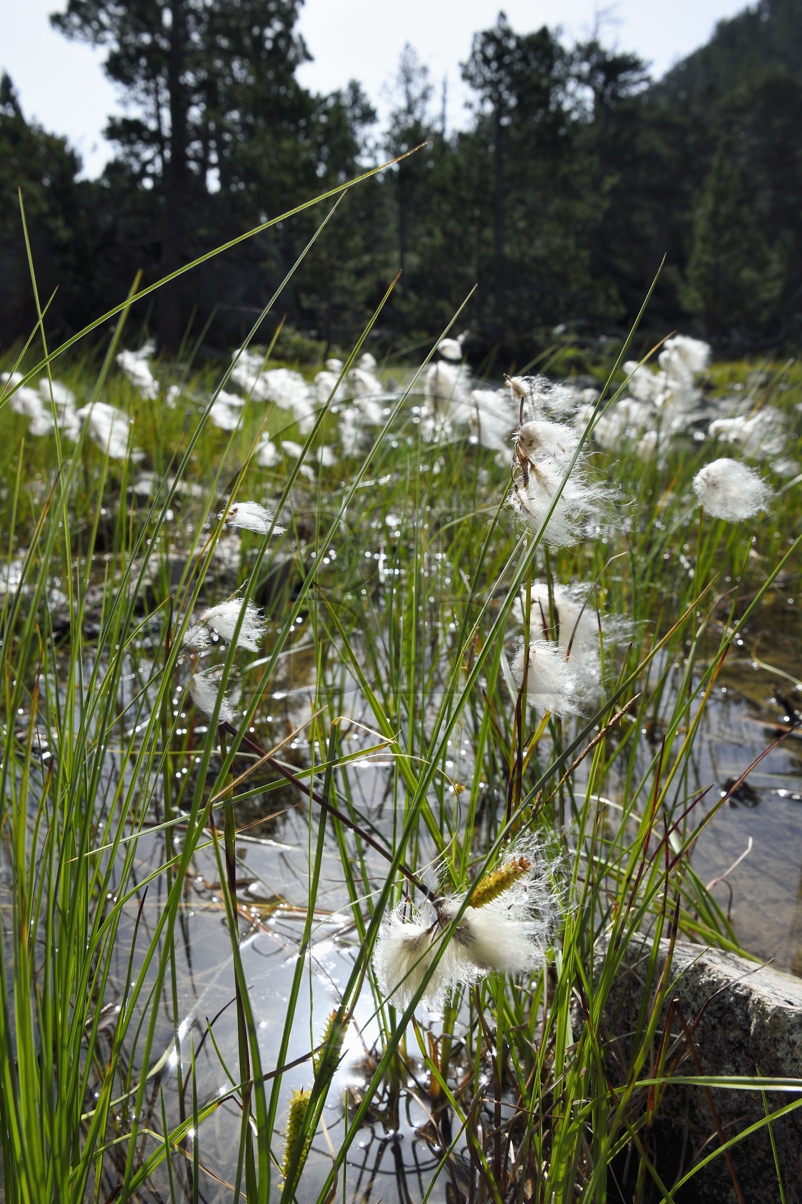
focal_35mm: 28
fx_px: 936
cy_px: 602
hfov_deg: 46.4
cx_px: 401
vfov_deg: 65.5
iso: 200
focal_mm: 28
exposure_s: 1/200
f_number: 13
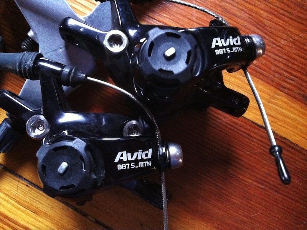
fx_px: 310
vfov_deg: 40.6
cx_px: 154
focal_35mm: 35
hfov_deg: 52.7
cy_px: 115
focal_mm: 3.85
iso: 1000
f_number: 2.8
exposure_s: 1/15
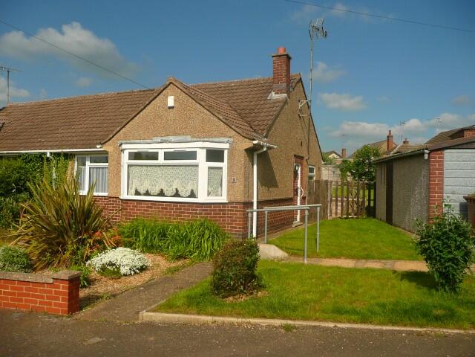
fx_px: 384
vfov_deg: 49.7
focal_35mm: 28
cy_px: 178
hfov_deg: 63.4
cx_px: 238
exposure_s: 1/1600
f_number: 8
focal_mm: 4.6
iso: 100
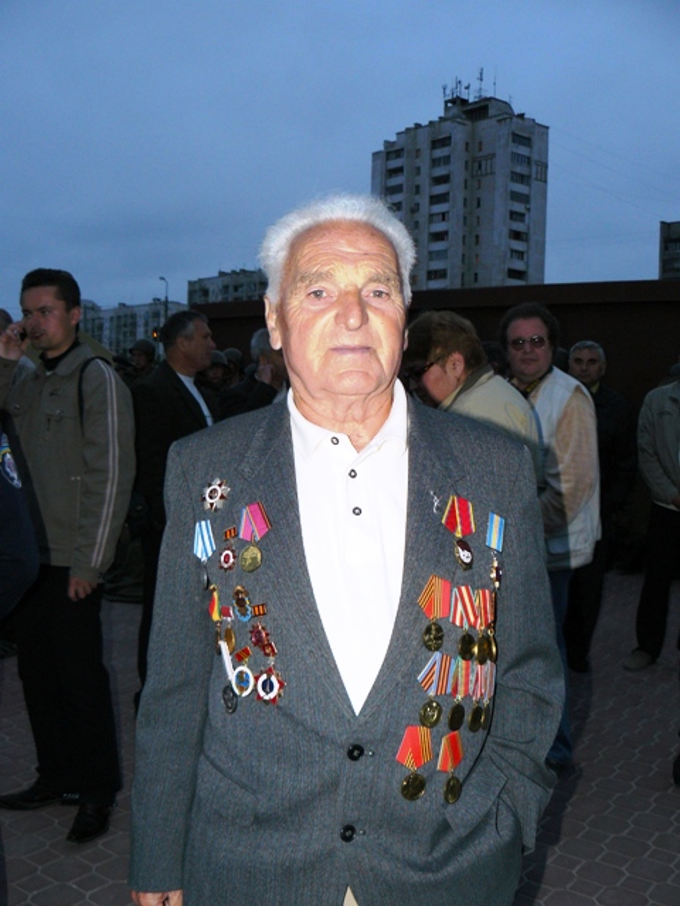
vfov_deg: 51.4
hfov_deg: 39.7
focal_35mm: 36
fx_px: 943
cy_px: 453
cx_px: 340
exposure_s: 1/30
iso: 100
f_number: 2.8
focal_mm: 6
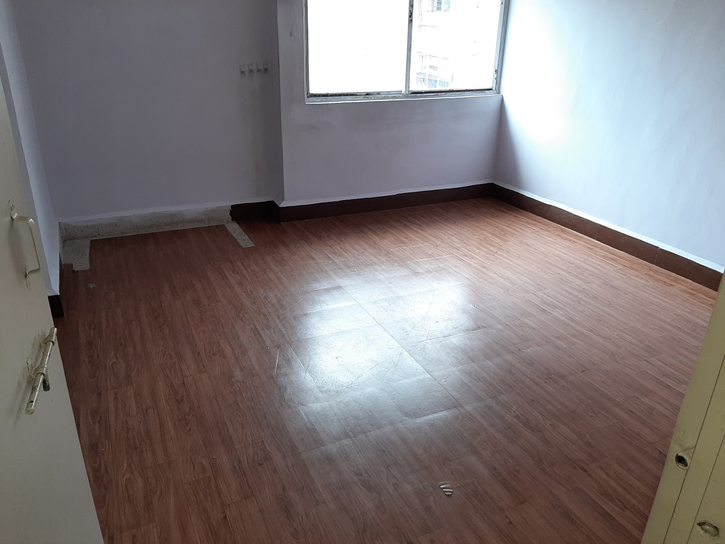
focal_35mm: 26
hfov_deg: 67.3
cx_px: 362
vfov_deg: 53.1
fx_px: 545
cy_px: 272
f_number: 1.7
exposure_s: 1/50
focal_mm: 3.93
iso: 64
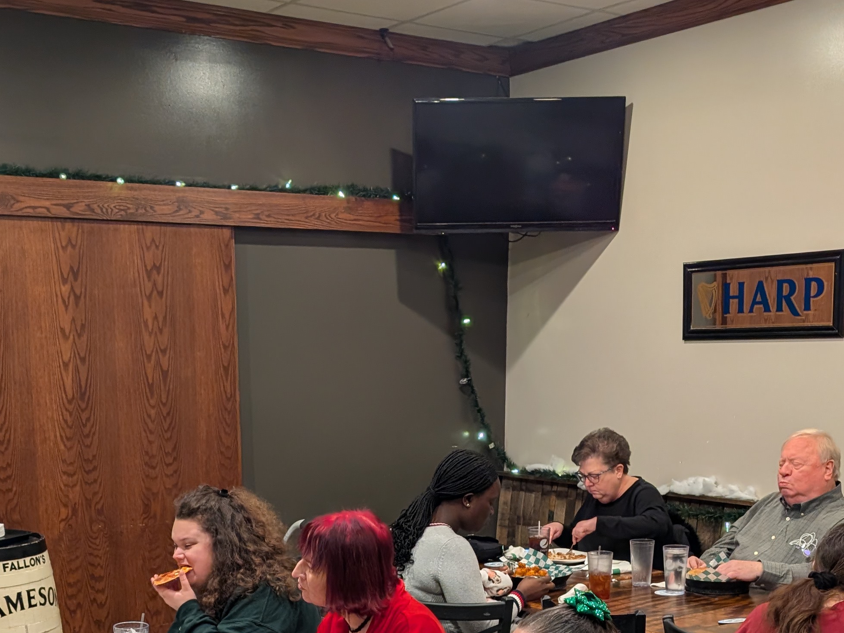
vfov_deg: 27.9
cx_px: 403
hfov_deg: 38.2
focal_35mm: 50
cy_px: 584
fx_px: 1219
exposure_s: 1/40
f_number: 1.68
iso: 91
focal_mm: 6.9
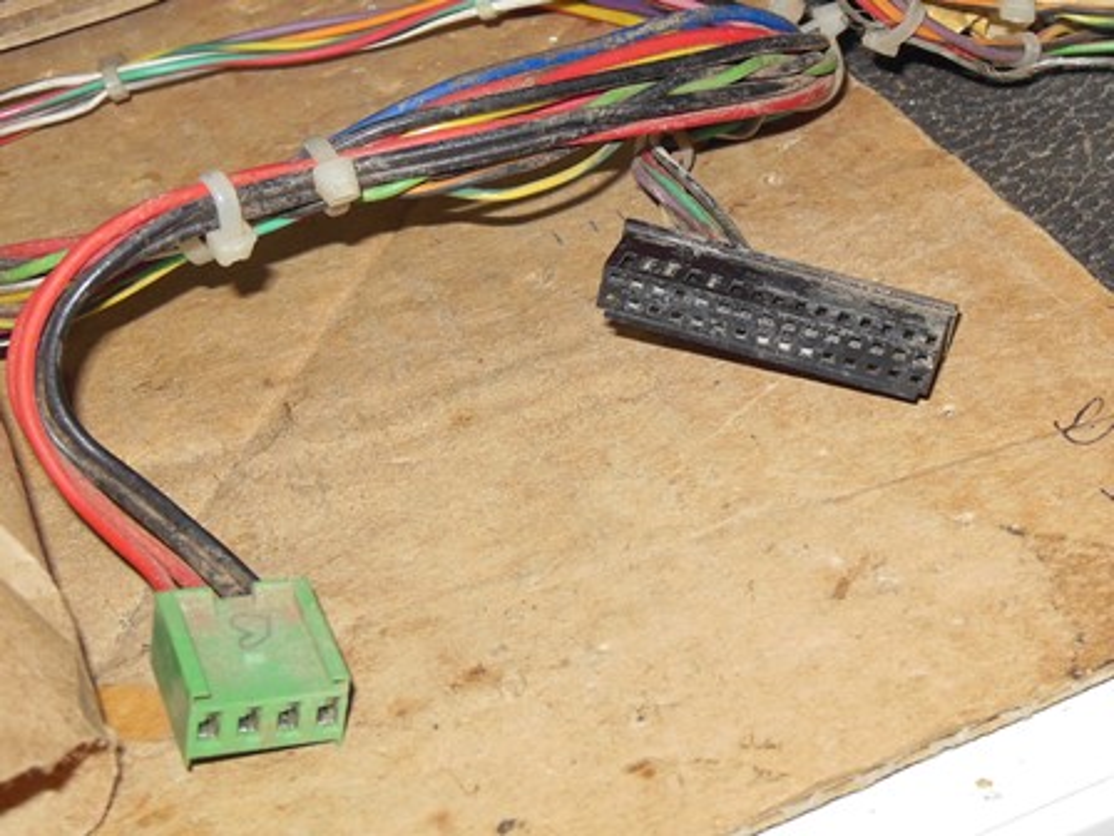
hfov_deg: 38.2
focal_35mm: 50
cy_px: 418
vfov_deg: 29.1
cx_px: 557
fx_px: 1609
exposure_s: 1/60
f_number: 7.9
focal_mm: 8.9
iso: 200
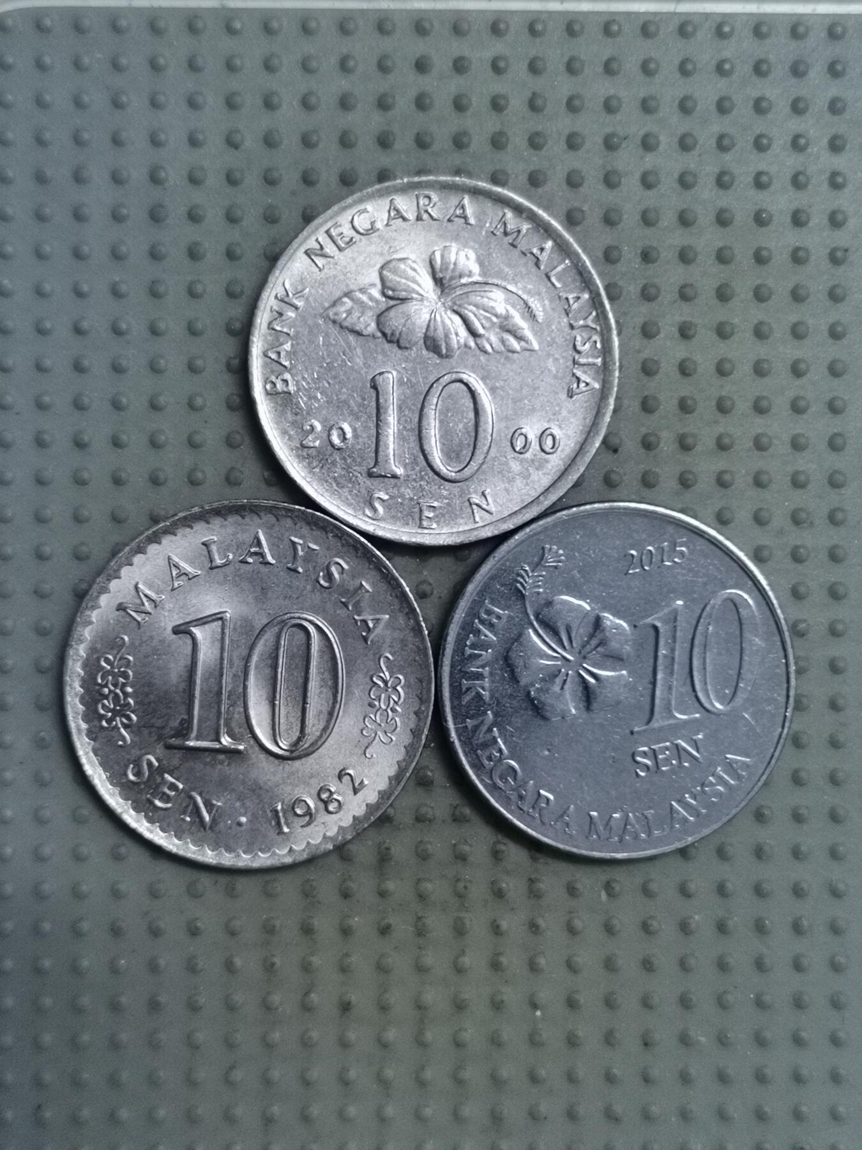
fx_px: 1727
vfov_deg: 36.8
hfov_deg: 28.0
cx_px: 431
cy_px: 575
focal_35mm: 52
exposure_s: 1/30
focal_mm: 4.75
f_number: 1.8
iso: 320
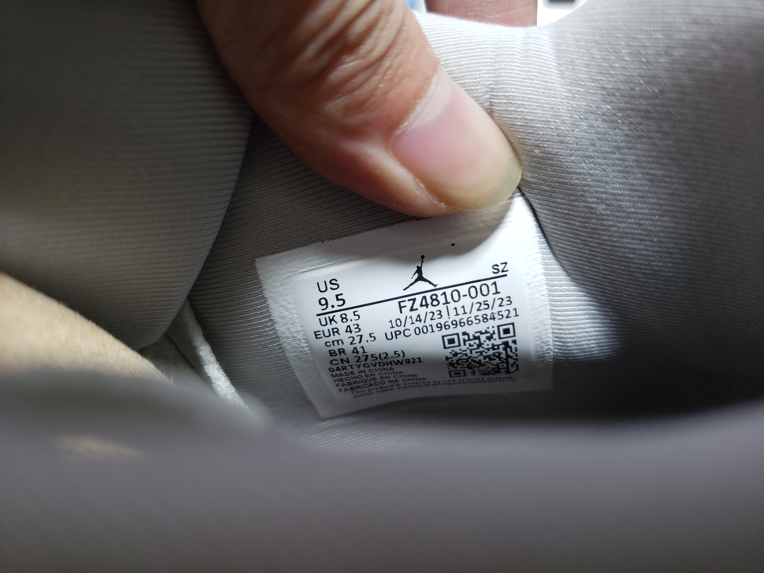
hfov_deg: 67.3
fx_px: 574
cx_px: 382
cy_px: 286
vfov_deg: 53.1
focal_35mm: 26
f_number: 1.5
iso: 50
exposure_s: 1/182
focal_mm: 4.3
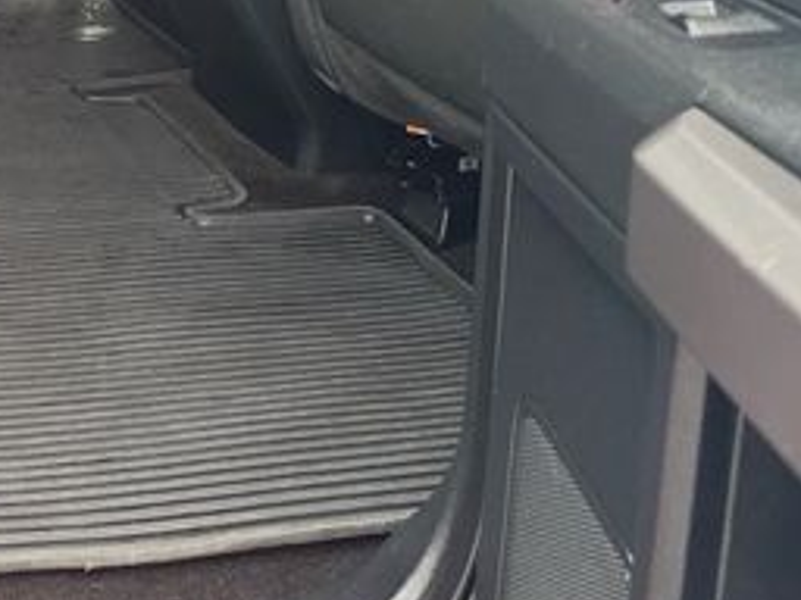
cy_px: -106
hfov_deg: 28.3
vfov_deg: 22.6
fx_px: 1388
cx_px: -144
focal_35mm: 60
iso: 160
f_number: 1.78
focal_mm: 6.76
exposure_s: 1/121
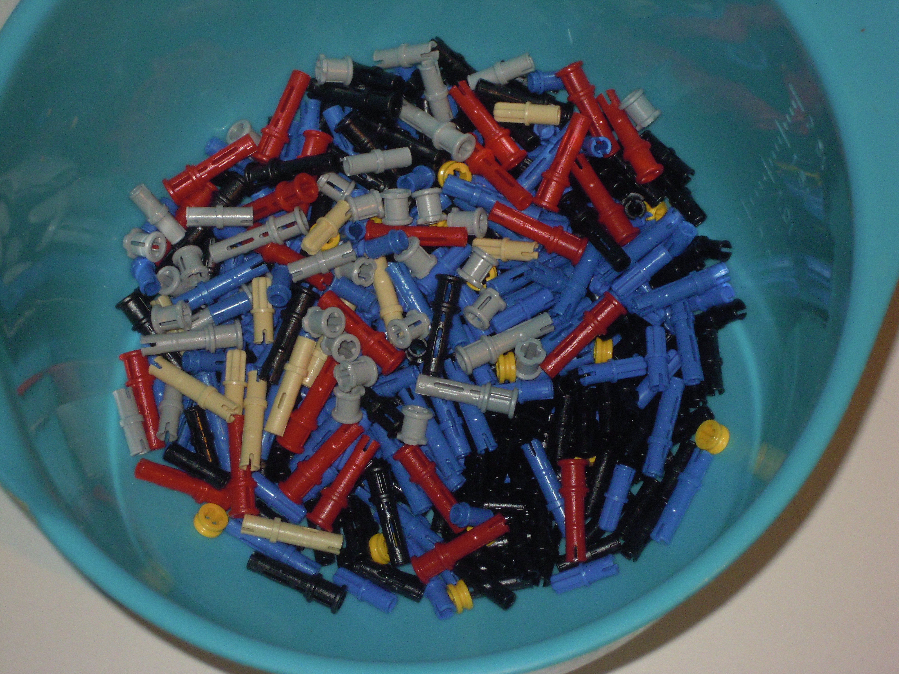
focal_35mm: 113
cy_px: 337
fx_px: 2935
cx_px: 450
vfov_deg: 13.1
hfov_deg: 17.4
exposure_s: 1/60
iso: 400
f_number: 5.9
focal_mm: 20.3
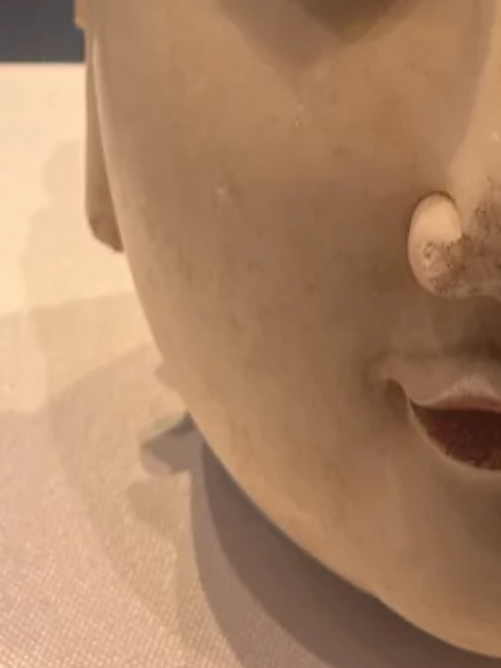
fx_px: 1988
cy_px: -485
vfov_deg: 16.4
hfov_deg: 14.3
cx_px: 414
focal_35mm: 103
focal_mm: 6.86
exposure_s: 1/50
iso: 125
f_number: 1.78
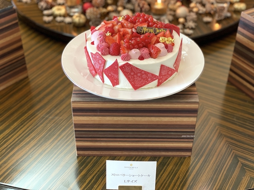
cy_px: 95
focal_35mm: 52
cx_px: 127
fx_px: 382
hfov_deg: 36.8
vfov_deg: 28.0
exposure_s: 1/33
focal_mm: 6
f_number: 2
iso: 125
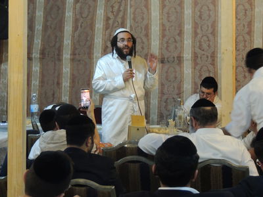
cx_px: 132
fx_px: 1102
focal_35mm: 145
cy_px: 98
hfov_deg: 13.6
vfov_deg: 10.2
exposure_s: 1/25
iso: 800
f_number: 4.4
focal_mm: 25.8
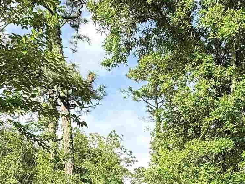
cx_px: 137
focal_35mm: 57
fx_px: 403
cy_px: 184
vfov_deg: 24.5
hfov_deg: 33.8
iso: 64
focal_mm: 2.22
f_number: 2.2
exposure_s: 1/734
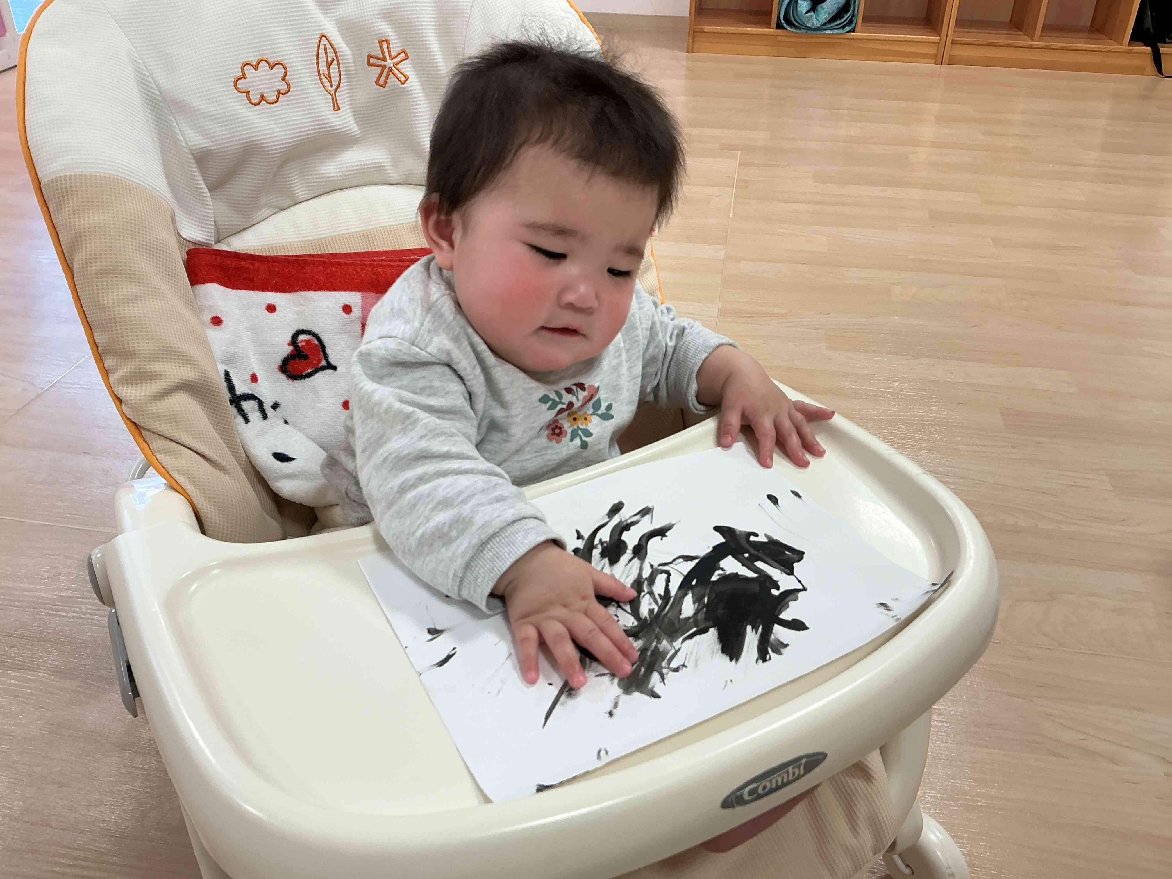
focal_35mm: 29
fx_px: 982
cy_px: 440
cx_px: 586
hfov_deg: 61.7
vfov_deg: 48.2
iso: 32
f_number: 1.8
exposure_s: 1/120
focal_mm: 3
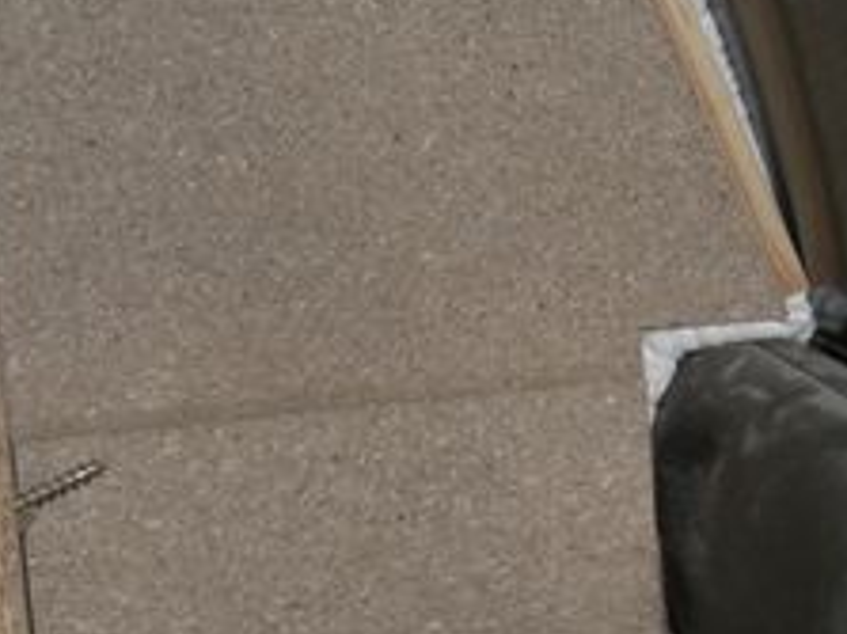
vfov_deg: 13.4
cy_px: 642
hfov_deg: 18.0
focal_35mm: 109
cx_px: 517
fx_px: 2666
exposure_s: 1/60
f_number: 2.7
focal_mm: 6.2
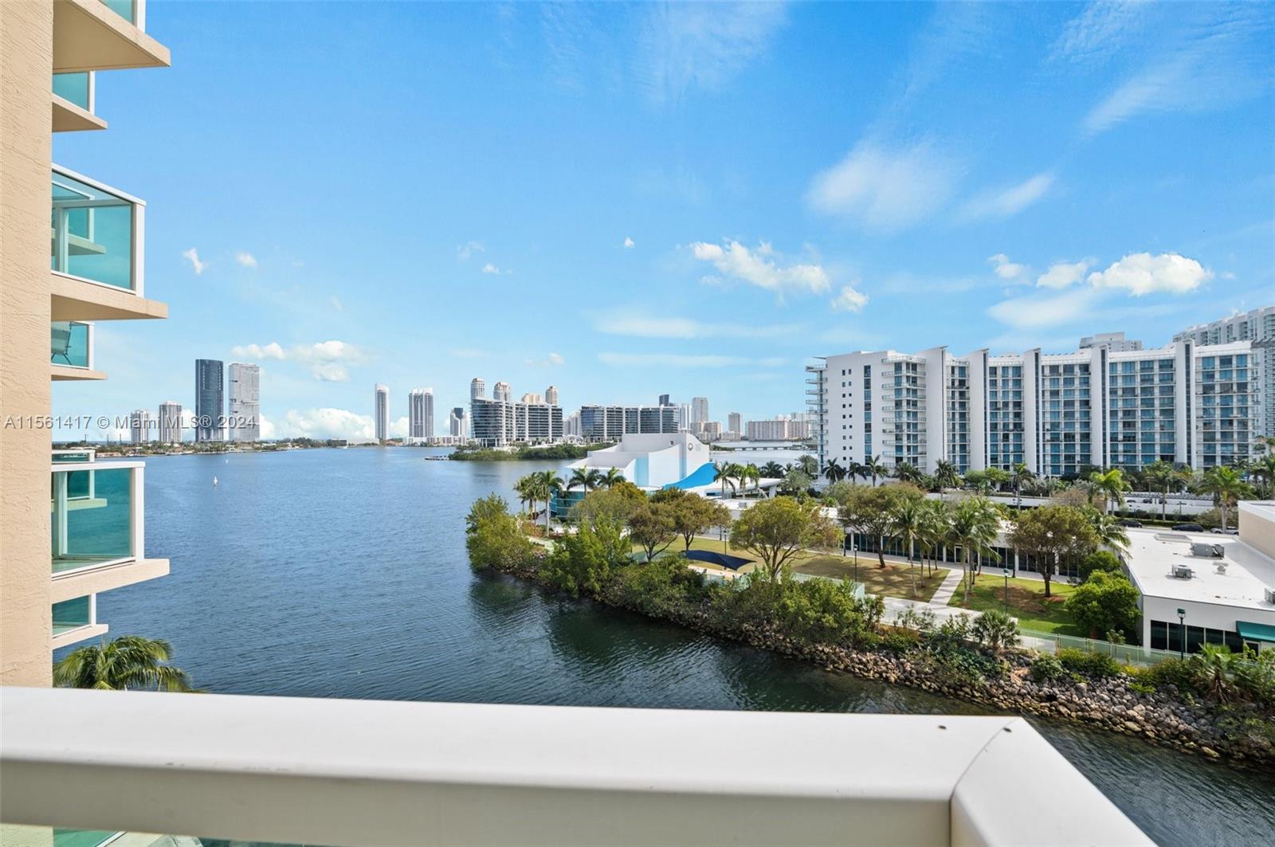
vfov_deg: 81.1
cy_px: 424
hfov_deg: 104.3
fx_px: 495
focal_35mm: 14
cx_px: 638
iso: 200
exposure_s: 1/400
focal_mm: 14
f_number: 8
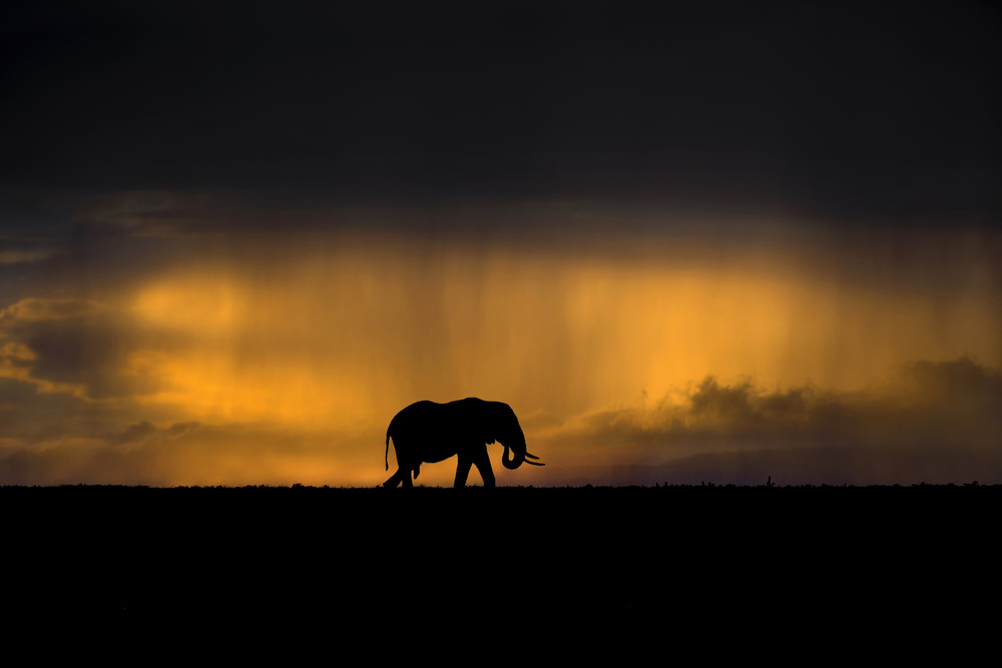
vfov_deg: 6.4
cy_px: 334
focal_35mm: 216
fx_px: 6012
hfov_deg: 9.5
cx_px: 501
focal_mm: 180
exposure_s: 1/400
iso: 80
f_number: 4
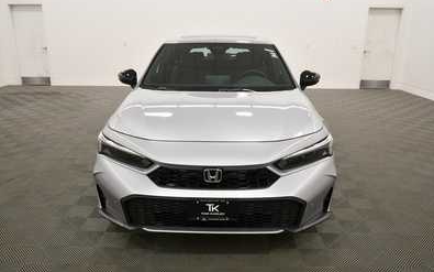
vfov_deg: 40.6
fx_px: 367
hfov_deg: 61.2
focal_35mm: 31
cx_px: 219
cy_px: 140
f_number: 5.6
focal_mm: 20
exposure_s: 1/200
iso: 800
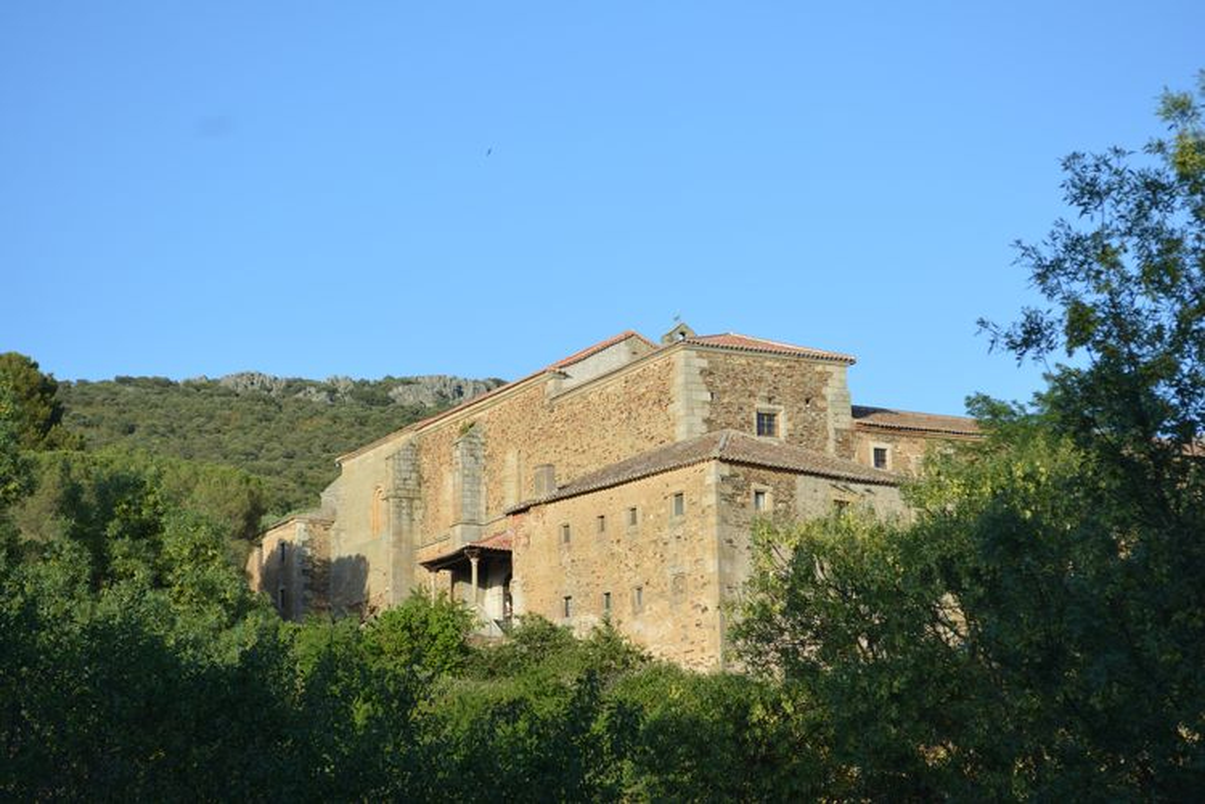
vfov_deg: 16.6
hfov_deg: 24.6
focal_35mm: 82
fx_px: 2761
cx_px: 602
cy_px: 402
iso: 100
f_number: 6.3
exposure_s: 1/160
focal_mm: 55
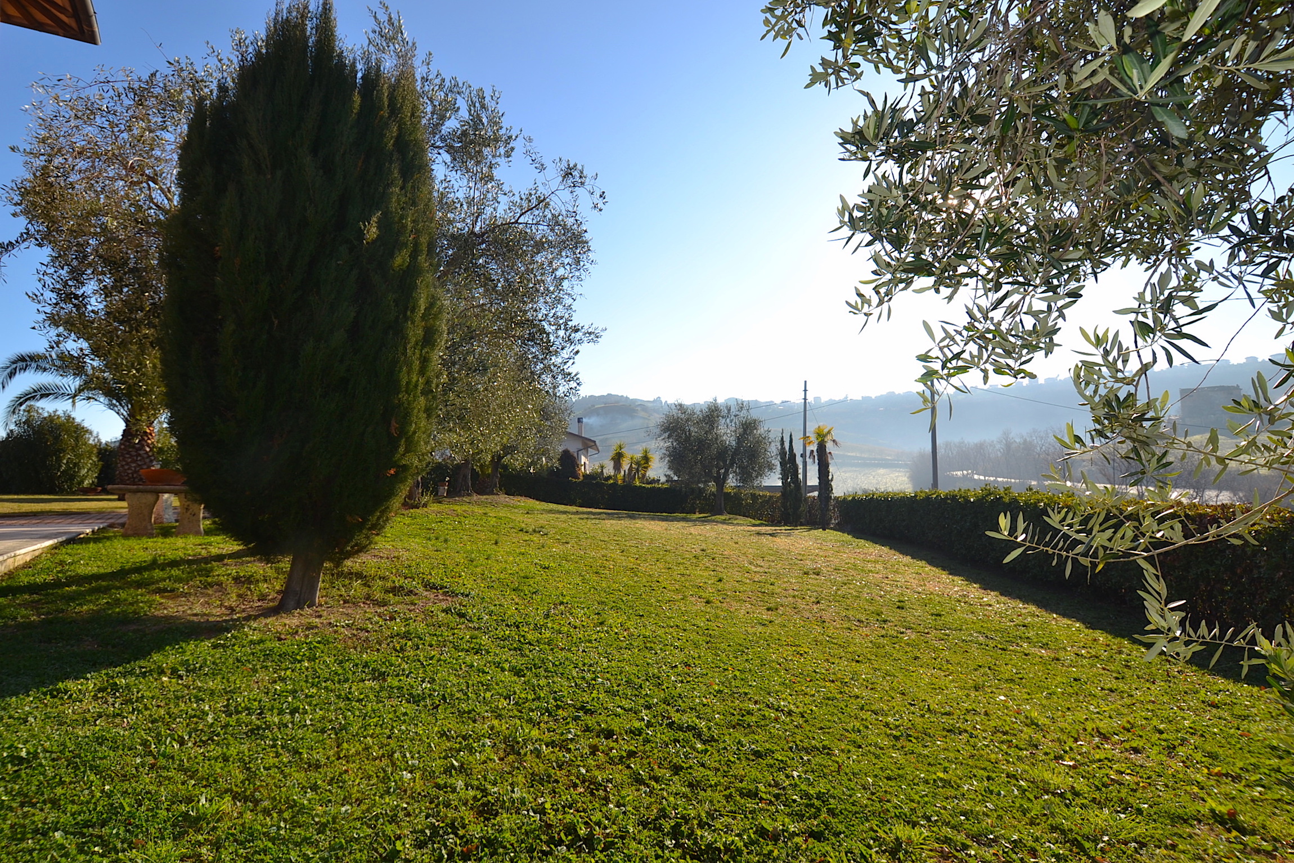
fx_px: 647
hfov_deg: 90.0
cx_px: 647
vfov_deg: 67.4
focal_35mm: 18
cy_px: 432
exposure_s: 1/200
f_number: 9
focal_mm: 12
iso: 100
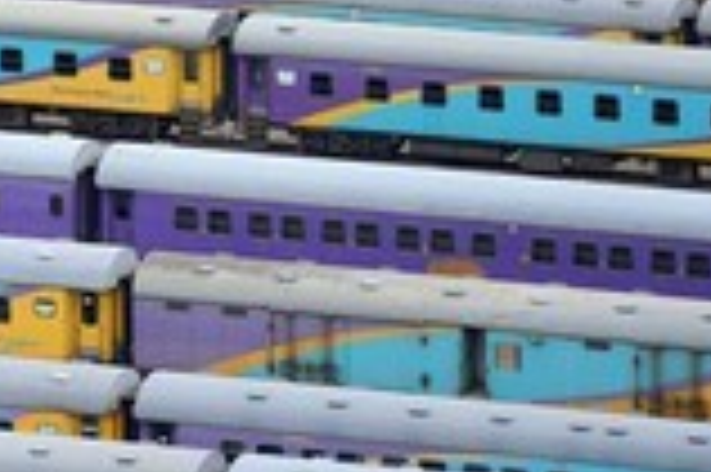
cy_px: -148
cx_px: -216
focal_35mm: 533
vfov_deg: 2.6
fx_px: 10516
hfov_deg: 3.9
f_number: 4.5
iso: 200
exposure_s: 1/320
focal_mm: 200
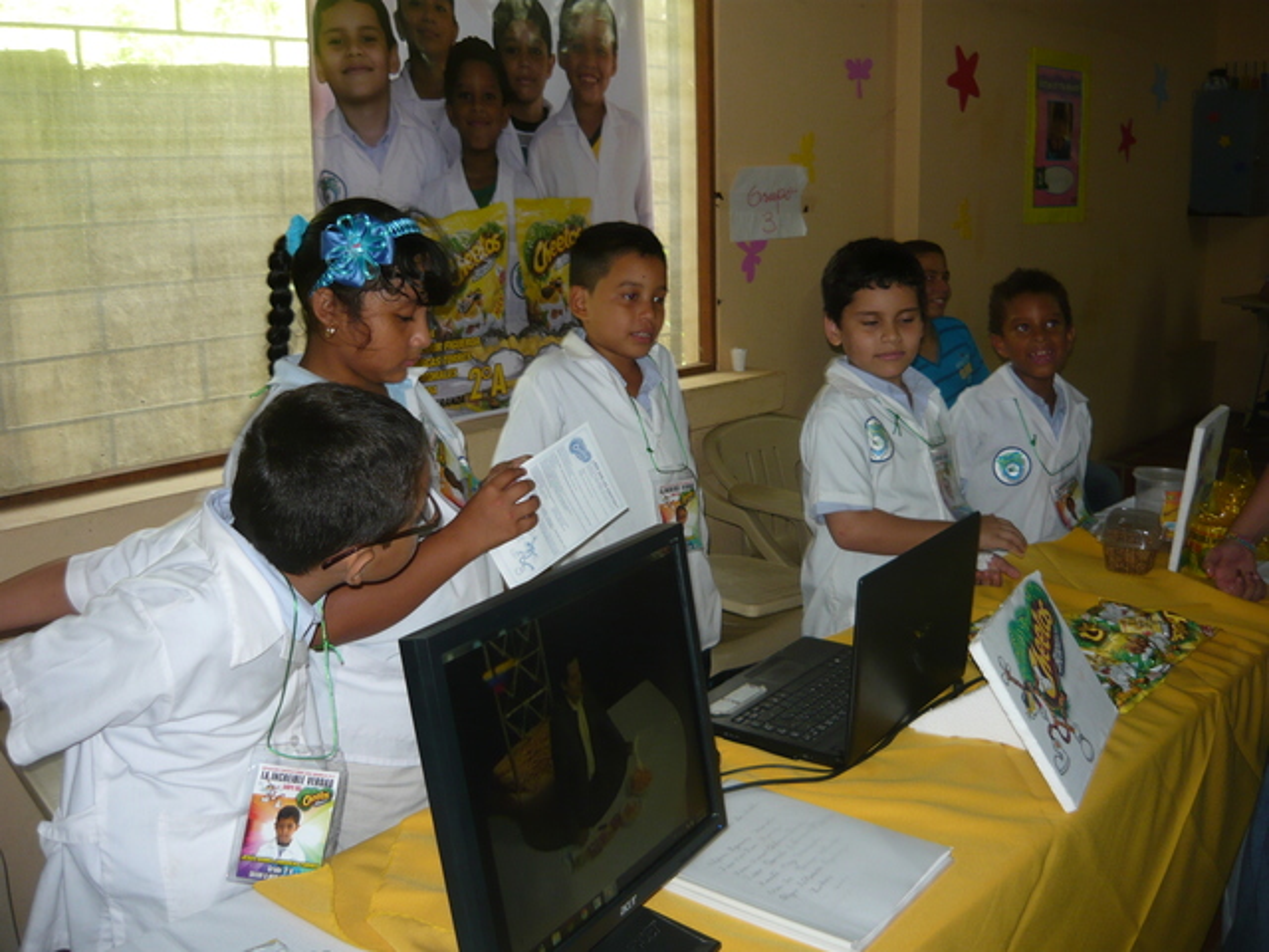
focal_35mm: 33
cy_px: 476
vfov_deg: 42.9
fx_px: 1210
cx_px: 634
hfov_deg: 55.4
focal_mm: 5.5
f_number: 2.8
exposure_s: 1/30
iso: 100
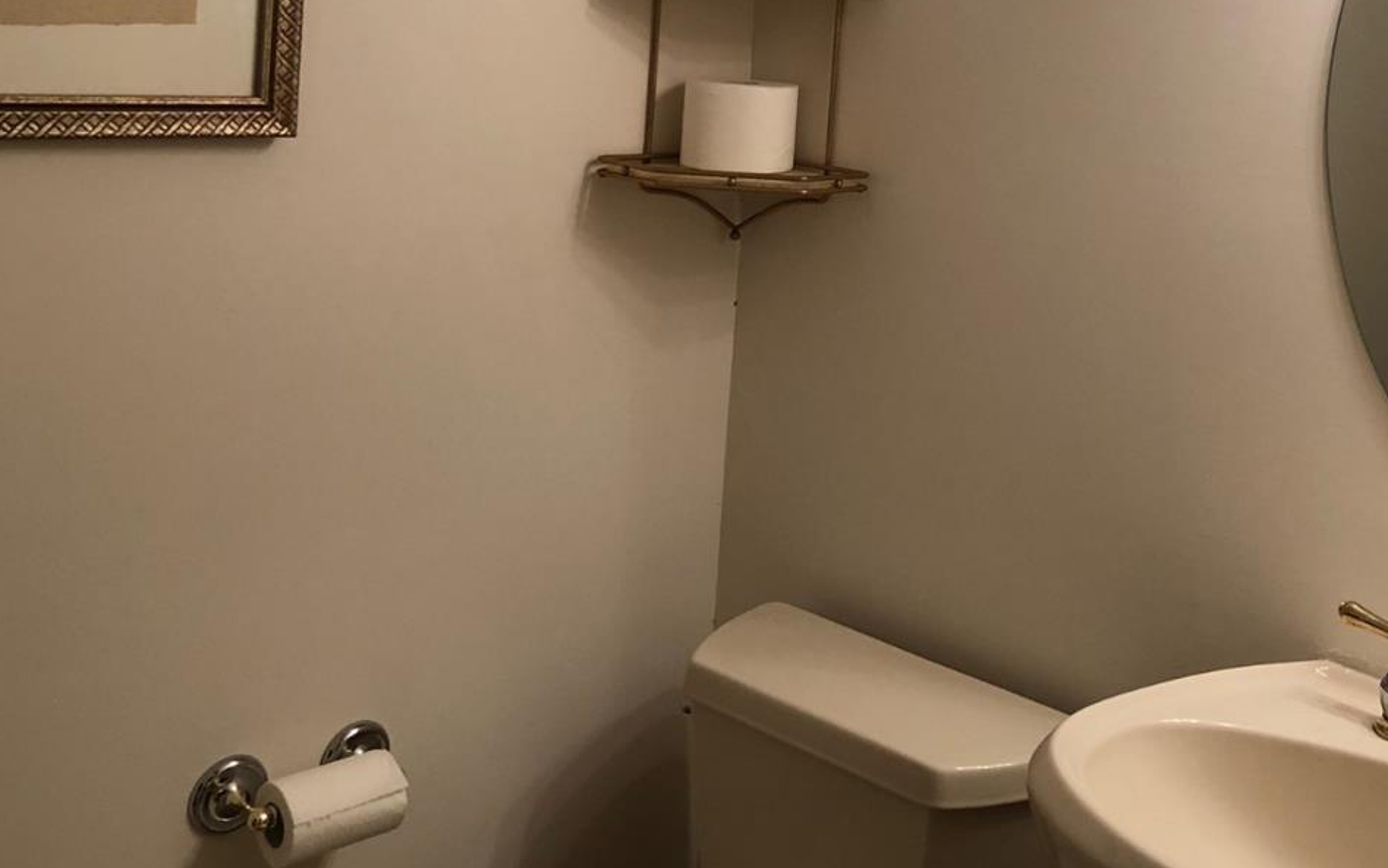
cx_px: 1045
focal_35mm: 47
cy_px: 100
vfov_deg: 26.6
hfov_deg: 41.4
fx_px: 1778
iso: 20
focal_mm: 3.99
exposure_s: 1/30
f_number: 1.8
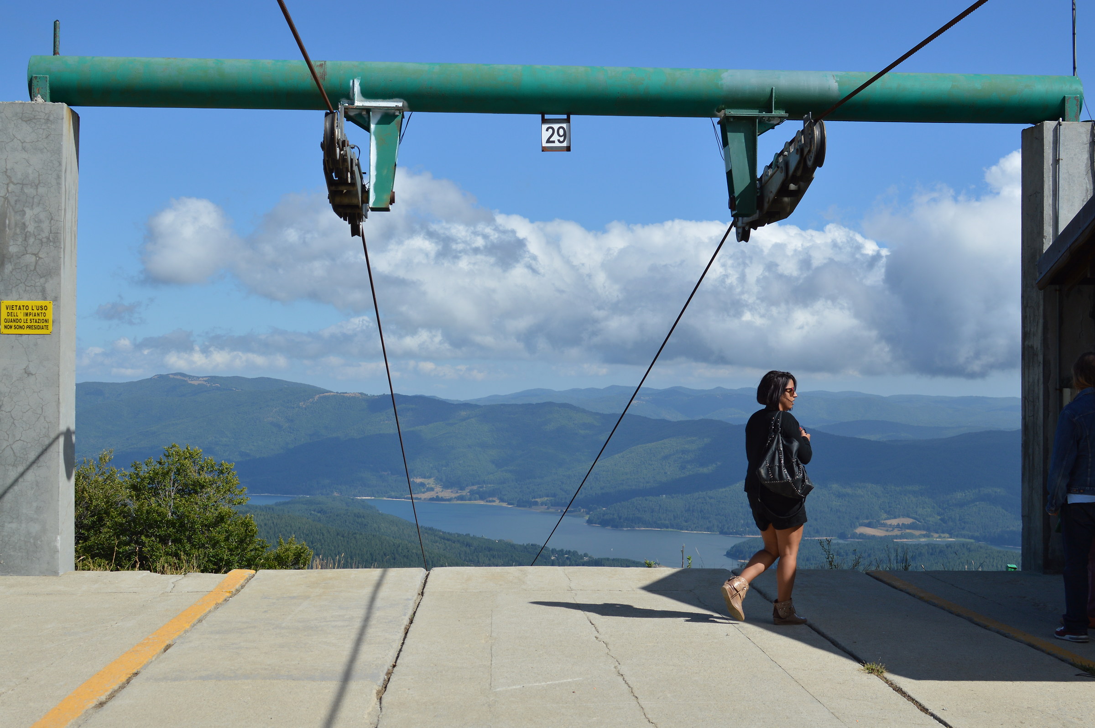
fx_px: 1595
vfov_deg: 25.7
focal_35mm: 52
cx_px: 548
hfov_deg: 37.9
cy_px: 364
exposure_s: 1/640
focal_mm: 35
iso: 100
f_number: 7.1
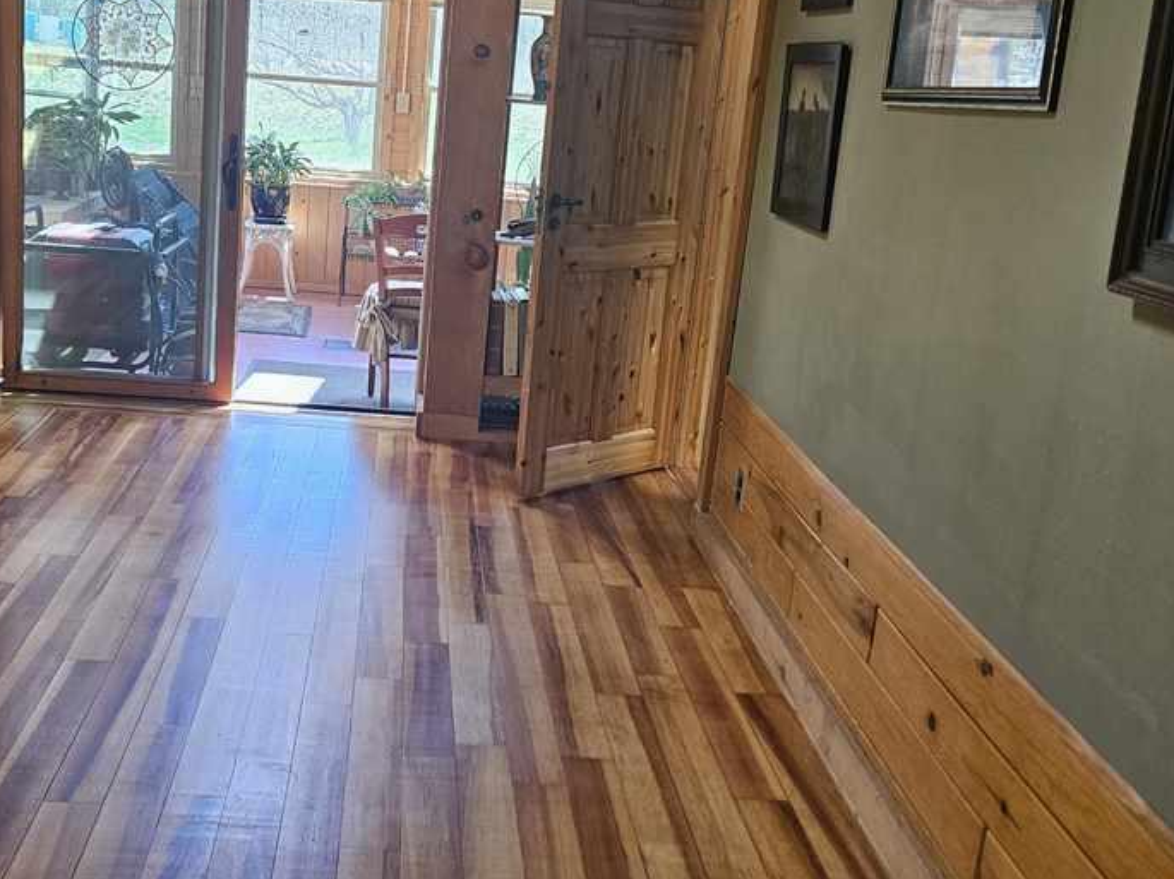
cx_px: 451
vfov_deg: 33.5
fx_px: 1458
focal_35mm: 43
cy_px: 362
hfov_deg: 43.6
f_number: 1.8
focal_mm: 5.4
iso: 250
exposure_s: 1/170
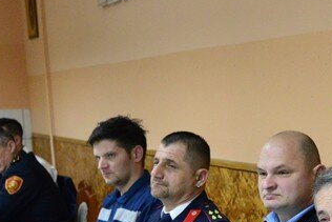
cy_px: 237
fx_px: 858
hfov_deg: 20.5
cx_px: 399
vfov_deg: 14.4
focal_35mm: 93
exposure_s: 1/100
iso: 6400
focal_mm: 35
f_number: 4
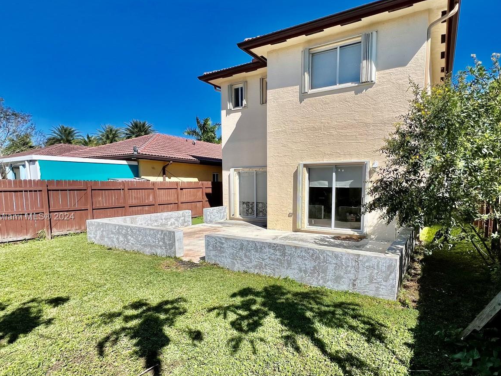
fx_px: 261
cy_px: 217
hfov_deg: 87.3
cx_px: 283
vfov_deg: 71.1
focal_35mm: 18
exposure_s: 1/2801
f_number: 1.8
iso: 32
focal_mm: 1.57
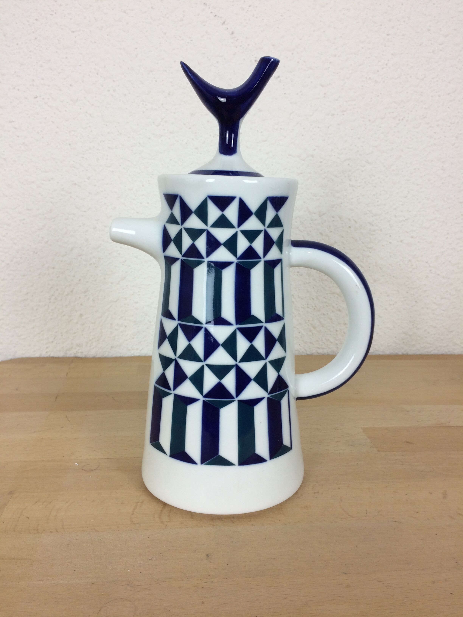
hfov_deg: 48.2
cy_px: 308
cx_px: 232
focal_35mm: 29
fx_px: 517
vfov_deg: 61.7
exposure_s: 1/50
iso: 50
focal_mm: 4.15
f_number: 2.2
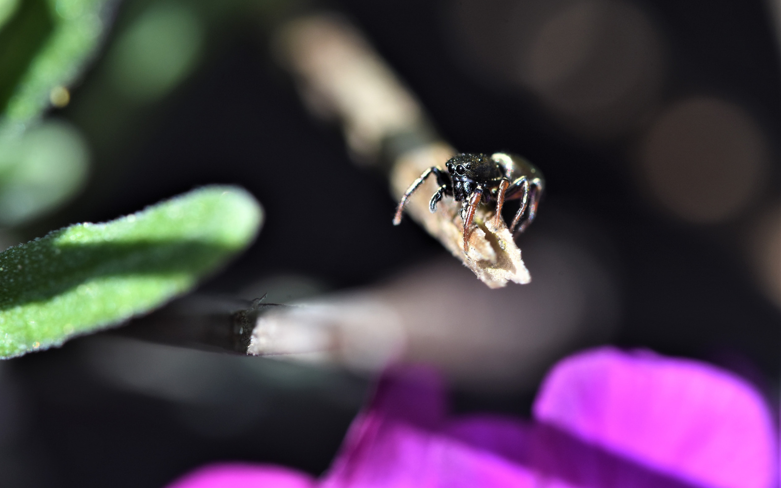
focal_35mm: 138
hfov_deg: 15.1
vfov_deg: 9.5
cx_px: 390
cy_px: 234
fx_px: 2937
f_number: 9
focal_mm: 90
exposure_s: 1/250
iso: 320
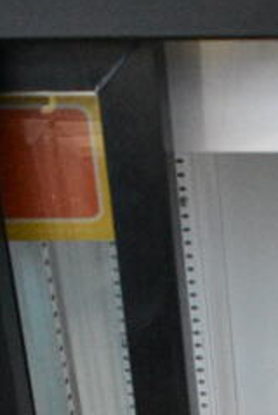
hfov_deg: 12.4
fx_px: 1190
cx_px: 471
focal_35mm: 103
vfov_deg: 18.2
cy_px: 569
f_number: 5
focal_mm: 18
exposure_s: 1/100
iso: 6400
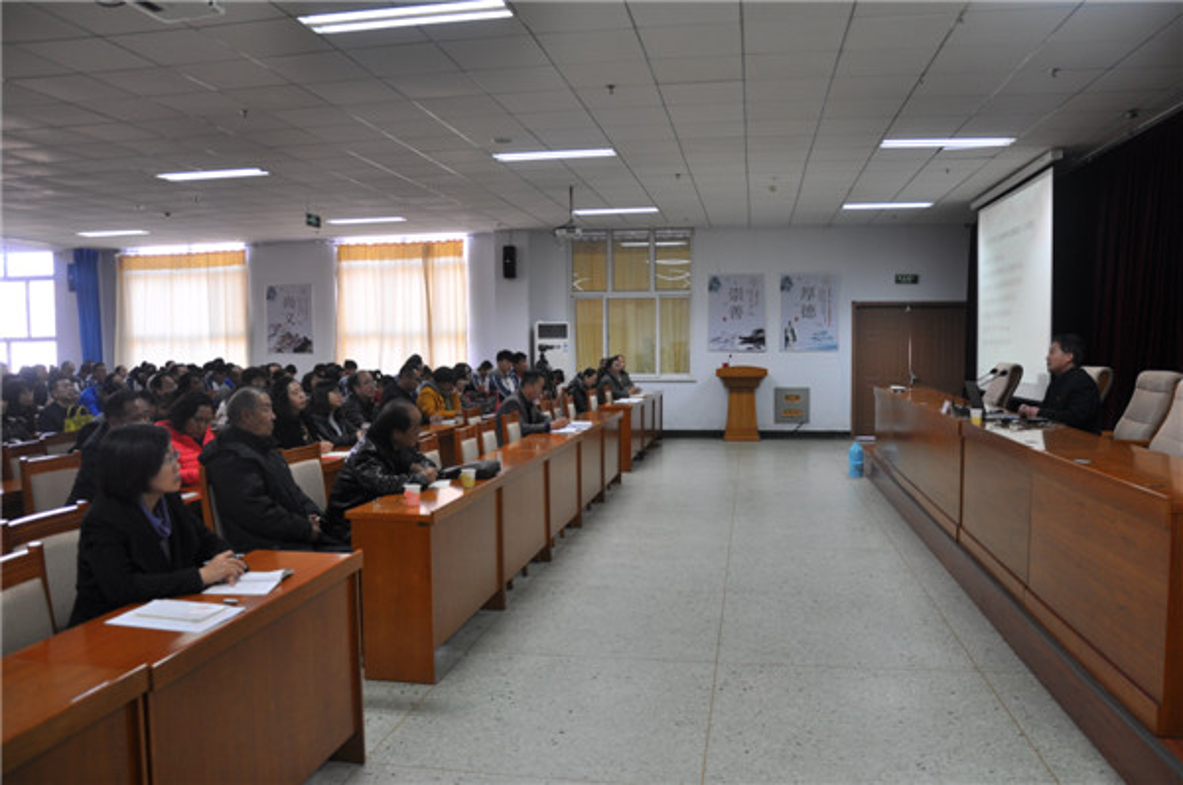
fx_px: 886
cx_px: 592
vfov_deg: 47.8
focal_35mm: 27
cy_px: 392
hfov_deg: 67.5
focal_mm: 18
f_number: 3.5
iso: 250
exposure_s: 1/25
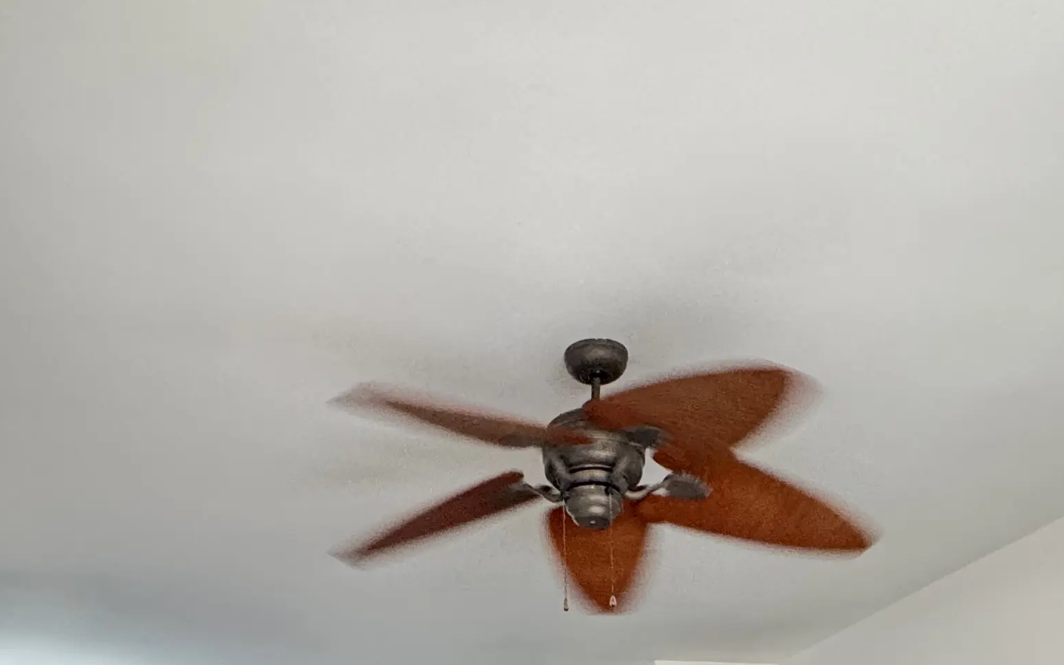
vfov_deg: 26.3
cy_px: 925
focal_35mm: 39
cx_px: 585
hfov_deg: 50.3
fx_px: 1131
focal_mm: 2.22
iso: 400
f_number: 2.2
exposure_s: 1/60
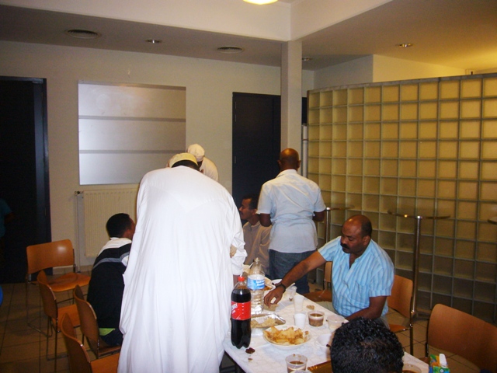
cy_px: 186
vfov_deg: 49.7
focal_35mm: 28
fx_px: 402
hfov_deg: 63.4
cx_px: 248
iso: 200
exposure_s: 1/30
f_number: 2.8
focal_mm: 4.6
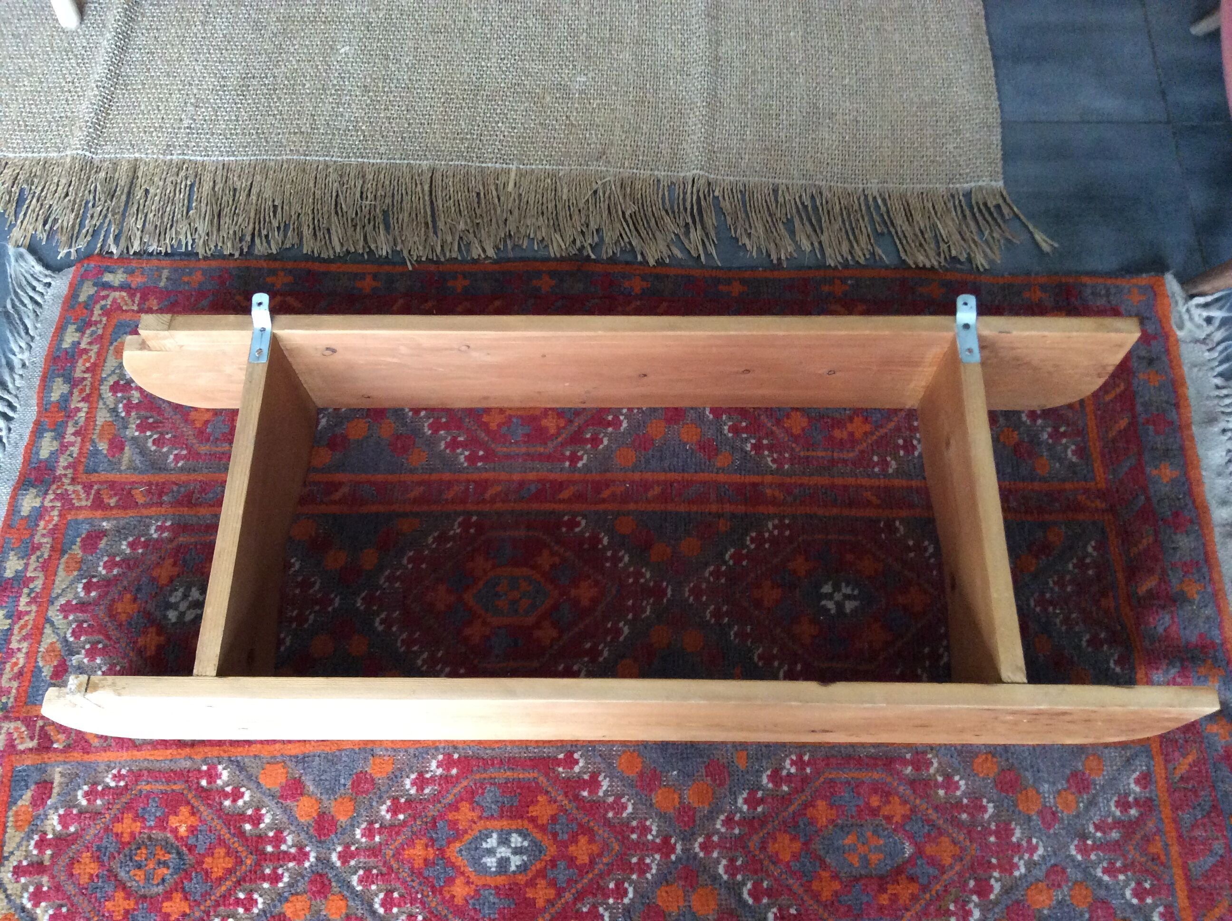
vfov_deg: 44.1
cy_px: 460
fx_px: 1137
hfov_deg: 56.9
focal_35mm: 32
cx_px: 616
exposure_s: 1/25
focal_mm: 3.3
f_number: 2.4
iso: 250
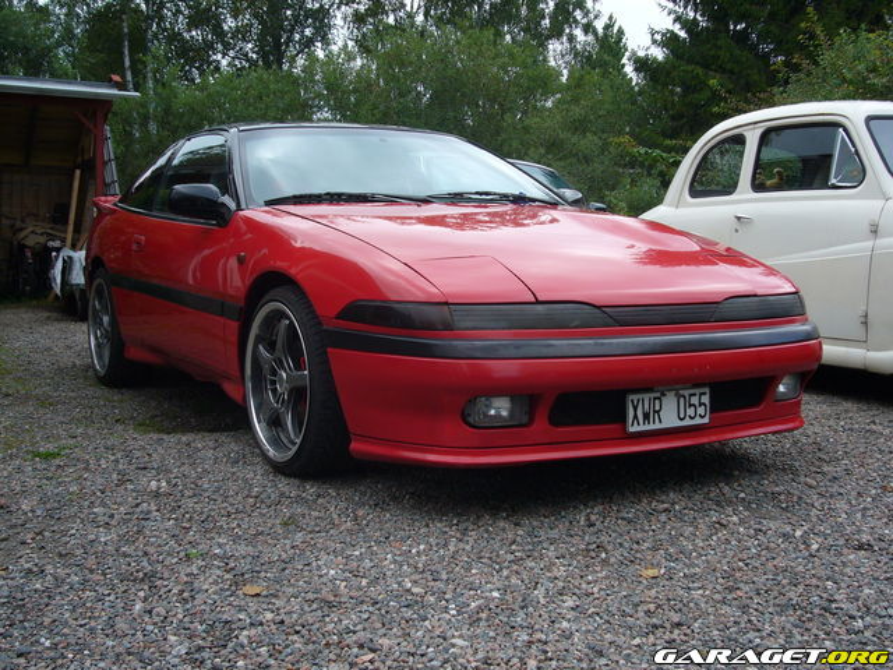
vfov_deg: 31.5
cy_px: 335
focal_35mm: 46
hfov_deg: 41.2
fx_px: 1187
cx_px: 446
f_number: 3.5
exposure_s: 1/320
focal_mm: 7.5
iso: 80
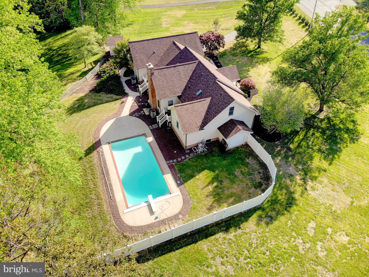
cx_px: 184
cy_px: 138
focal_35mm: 24
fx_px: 256
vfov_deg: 56.8
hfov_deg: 71.6
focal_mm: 4.5
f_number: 2.8
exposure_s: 1/300
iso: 100
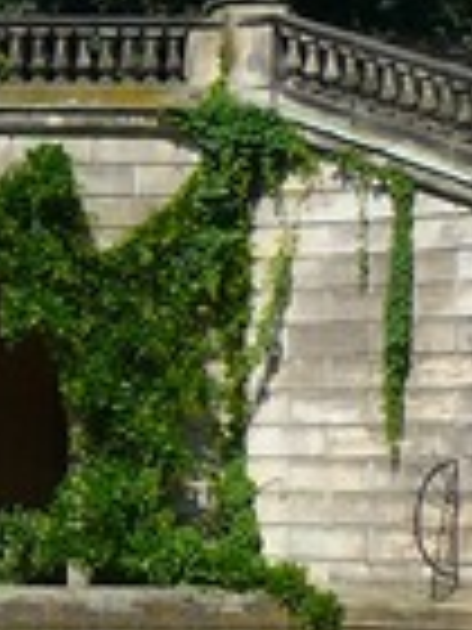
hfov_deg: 7.0
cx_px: -989
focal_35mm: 188
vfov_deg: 10.5
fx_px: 3418
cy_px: 382
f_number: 4.5
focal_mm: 7.4
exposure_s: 1/200
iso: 100
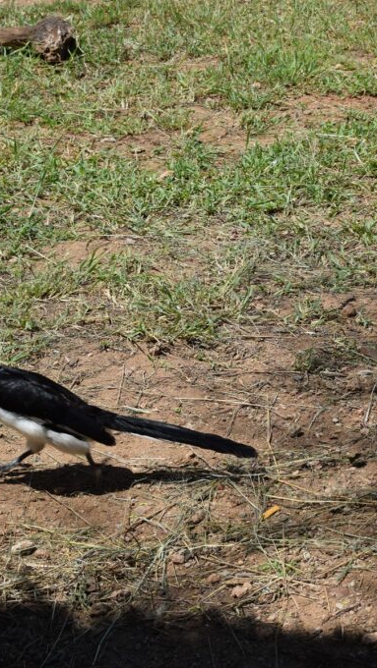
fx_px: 1470
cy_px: 334
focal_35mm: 83
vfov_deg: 25.7
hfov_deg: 14.5
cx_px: 305
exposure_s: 1/400
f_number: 10
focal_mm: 35
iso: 200
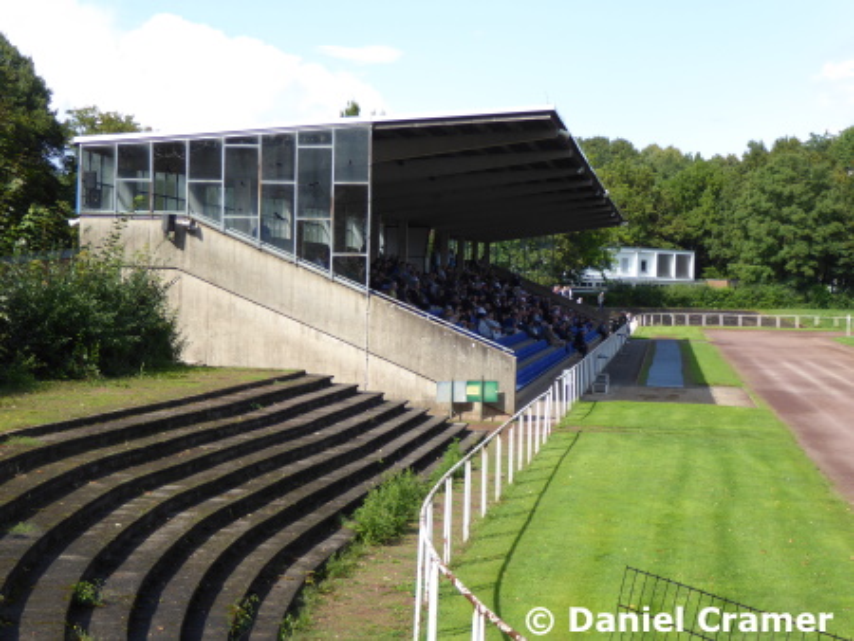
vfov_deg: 24.0
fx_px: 1506
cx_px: 427
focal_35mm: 61
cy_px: 320
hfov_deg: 31.7
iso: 80
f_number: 4.3
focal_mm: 10.9
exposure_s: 1/320
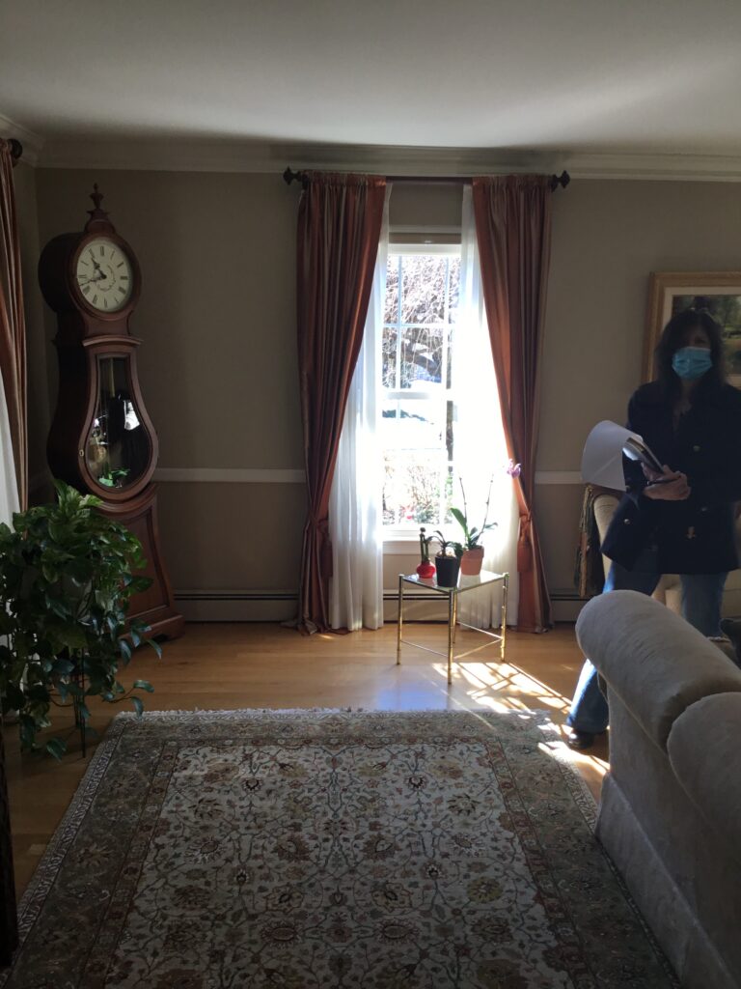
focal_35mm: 31
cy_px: 494
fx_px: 885
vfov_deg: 58.4
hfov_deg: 45.4
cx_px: 370
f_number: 2.4
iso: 32
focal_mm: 3.3
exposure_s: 1/60
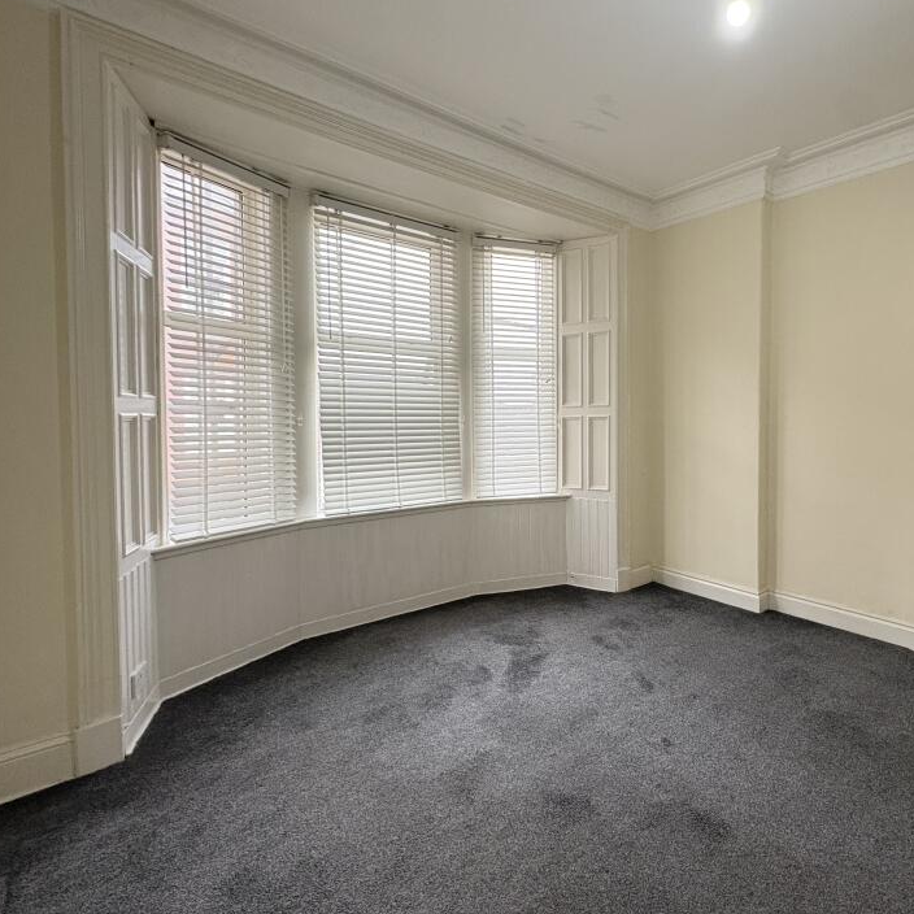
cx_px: 608
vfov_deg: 80.7
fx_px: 538
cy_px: 436
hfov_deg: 78.2
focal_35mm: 18
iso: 320
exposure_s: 1/60
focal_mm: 2.22
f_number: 2.2
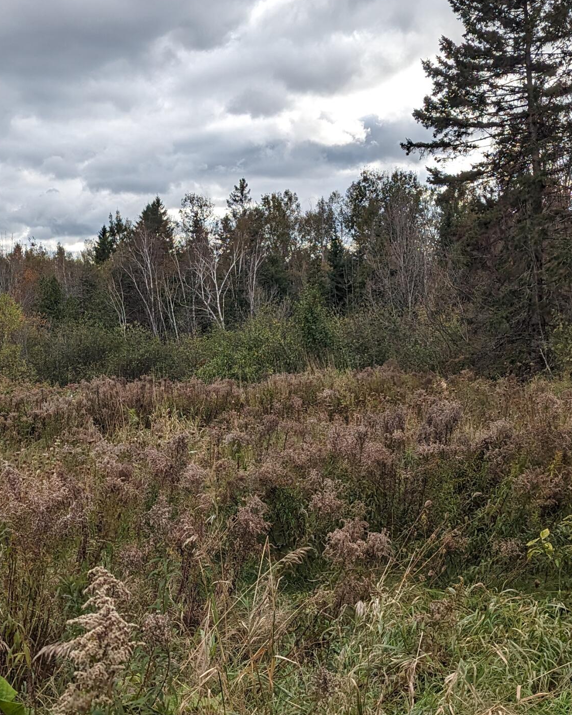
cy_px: 445
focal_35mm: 50
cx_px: 146
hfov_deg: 29.8
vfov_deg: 37.1
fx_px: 1058
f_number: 1.85
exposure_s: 1/1825
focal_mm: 6.81
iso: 47
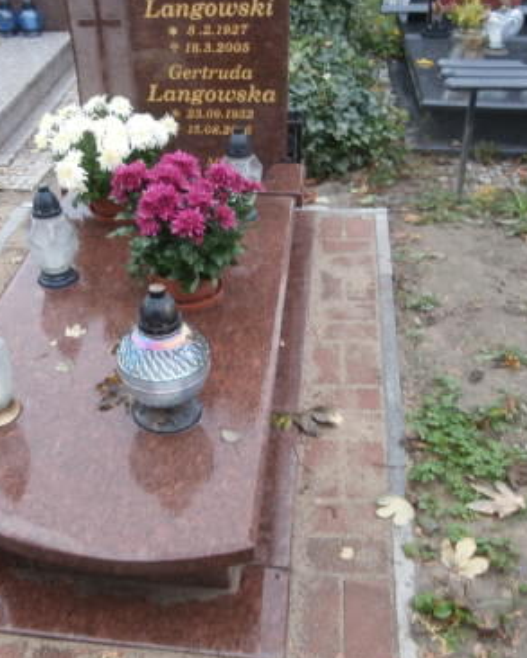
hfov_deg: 36.1
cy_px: 307
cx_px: 174
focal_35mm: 41
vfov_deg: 44.8
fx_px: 799
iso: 100
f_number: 3
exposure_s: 1/30
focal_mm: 4.2
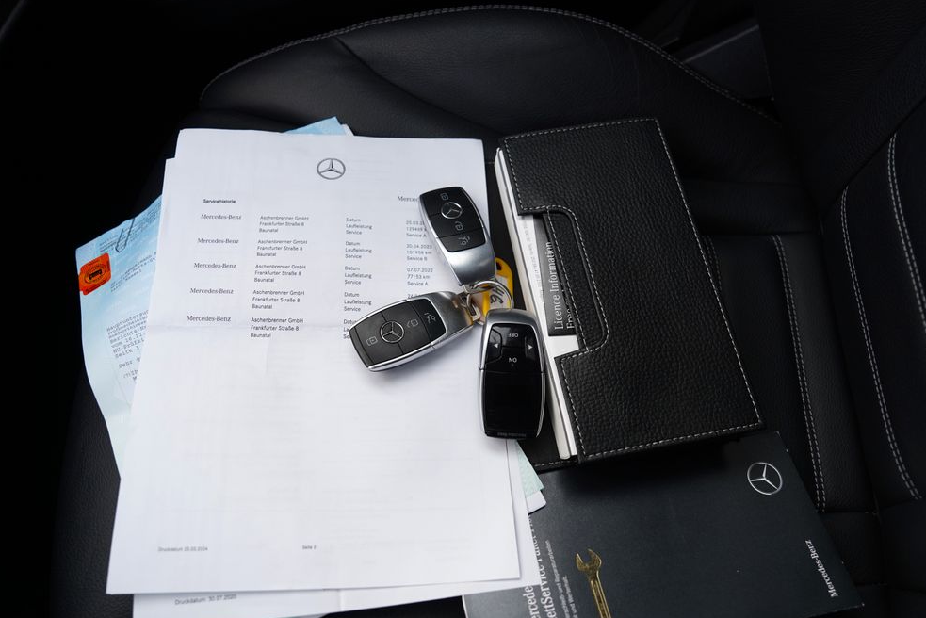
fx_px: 643
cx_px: 458
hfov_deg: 71.5
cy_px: 315
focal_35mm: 25
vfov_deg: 51.3
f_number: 4
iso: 320
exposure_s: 1/60
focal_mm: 24
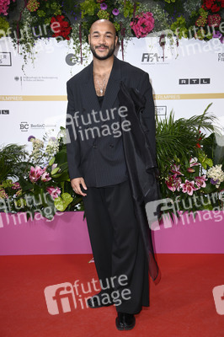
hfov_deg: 24.6
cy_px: 168
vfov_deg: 36.3
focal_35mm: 55
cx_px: 112
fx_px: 514
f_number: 5.6
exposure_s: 1/250
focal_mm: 55
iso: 500
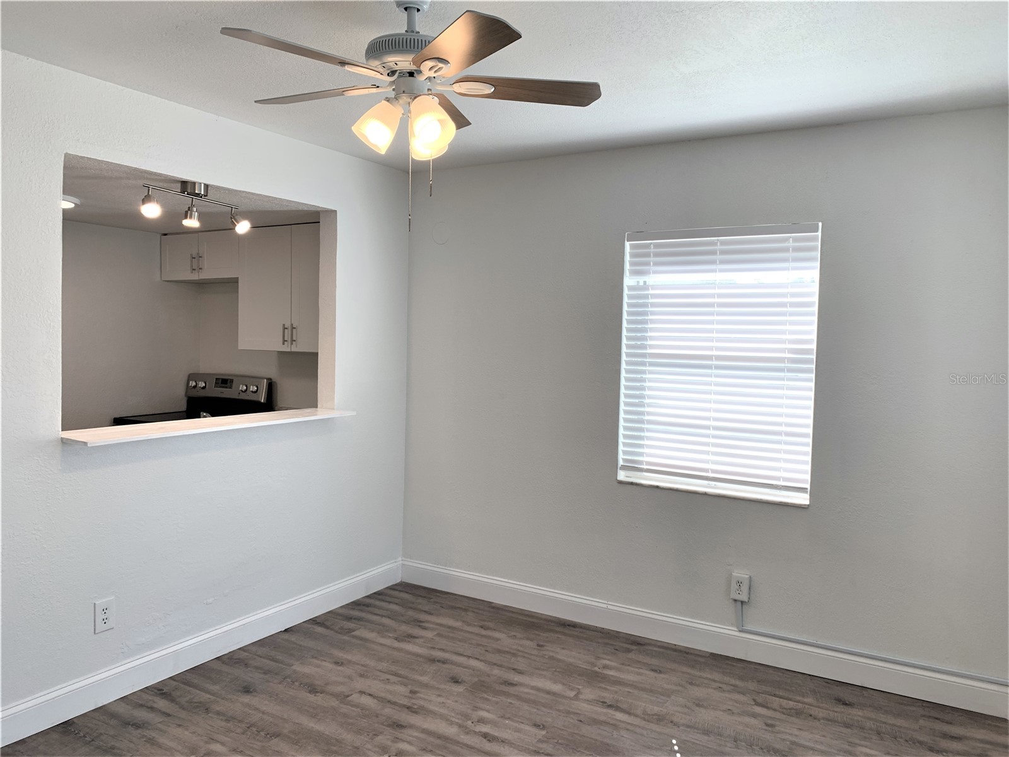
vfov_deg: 53.1
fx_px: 758
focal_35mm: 26
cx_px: 504
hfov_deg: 67.3
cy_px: 378
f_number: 1.8
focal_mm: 4.25
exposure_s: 1/132
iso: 25
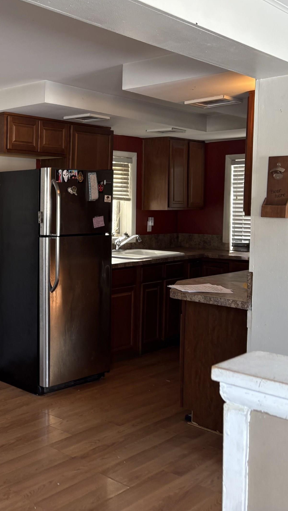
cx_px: -40
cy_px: 234
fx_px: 556
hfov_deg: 26.4
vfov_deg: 49.3
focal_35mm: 41
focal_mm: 5.96
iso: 80
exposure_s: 1/60
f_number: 1.6
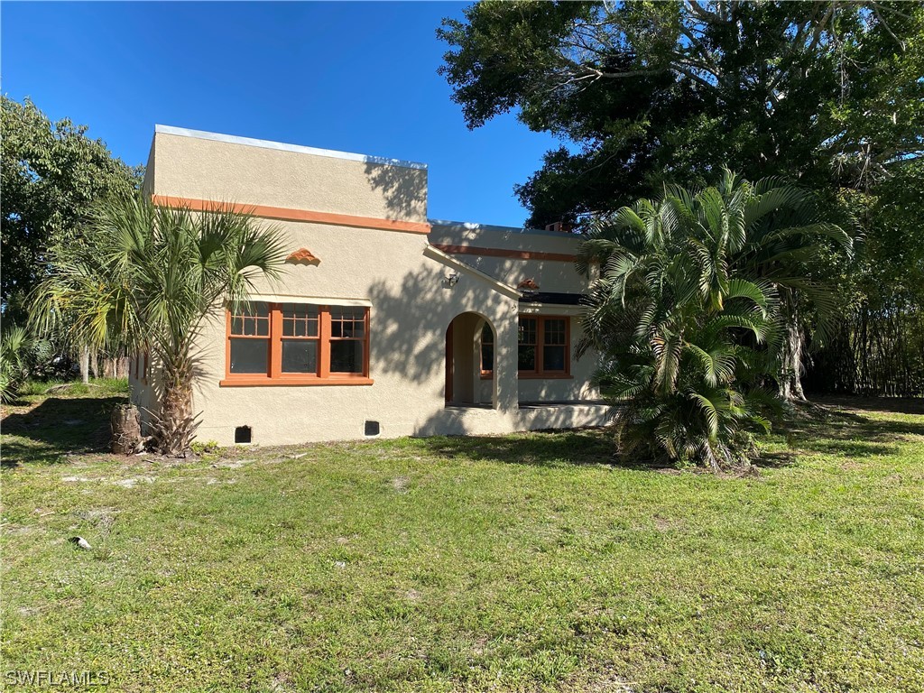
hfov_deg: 67.3
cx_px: 462
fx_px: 694
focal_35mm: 26
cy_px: 346
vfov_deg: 53.1
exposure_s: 1/2183
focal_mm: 4.25
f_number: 1.8
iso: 32
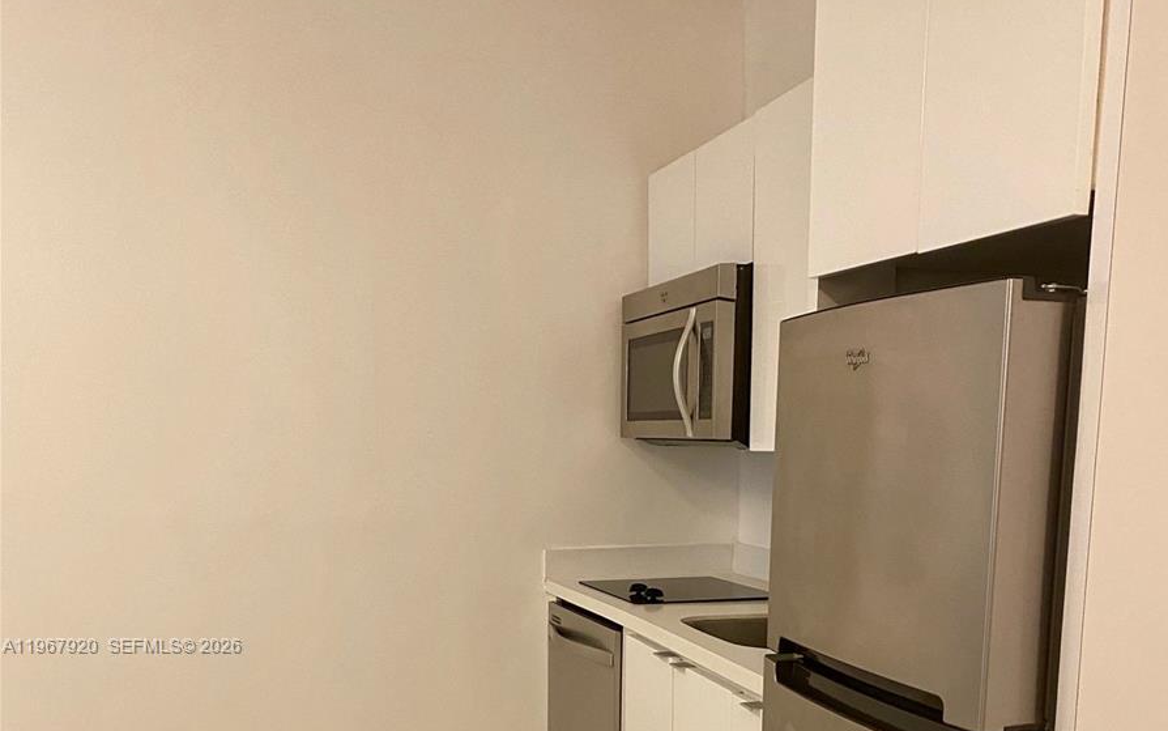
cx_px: 587
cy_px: 647
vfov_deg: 32.8
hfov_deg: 52.7
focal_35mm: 37
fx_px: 1178
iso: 320
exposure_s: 1/60
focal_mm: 4.25
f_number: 1.8
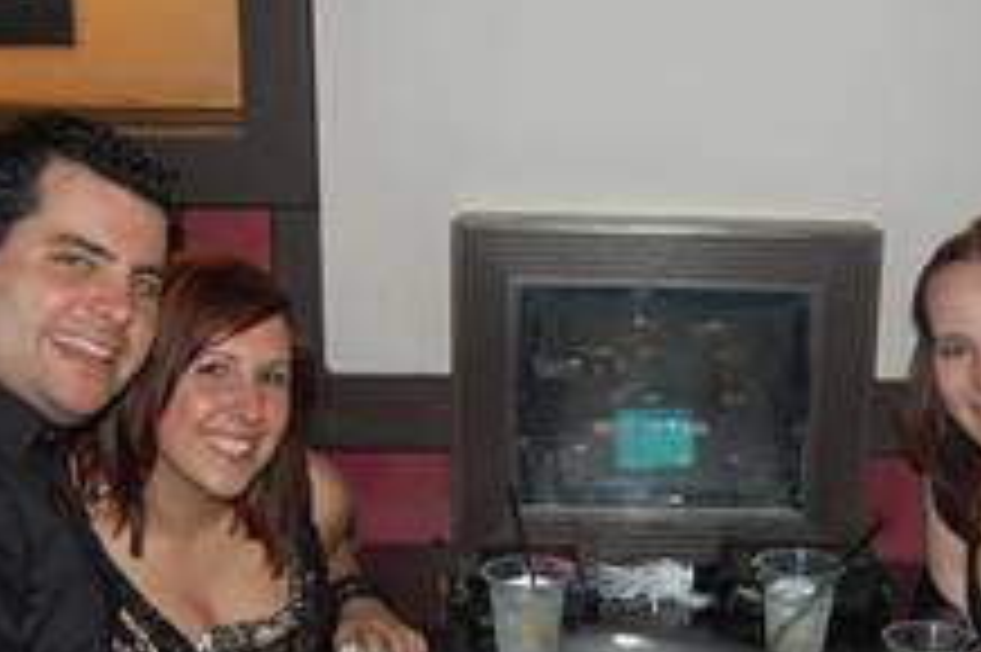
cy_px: 580
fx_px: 1688
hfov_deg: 32.2
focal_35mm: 62
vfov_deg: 21.4
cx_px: 639
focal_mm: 18
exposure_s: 1/60
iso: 400
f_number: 3.5
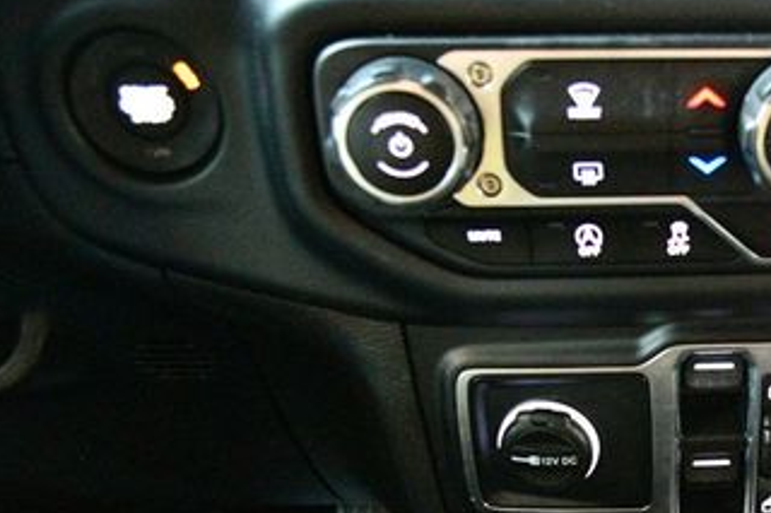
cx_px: 752
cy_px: 453
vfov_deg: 24.4
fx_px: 1156
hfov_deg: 34.0
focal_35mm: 54
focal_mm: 18
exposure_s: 1/13
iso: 12800
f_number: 3.5
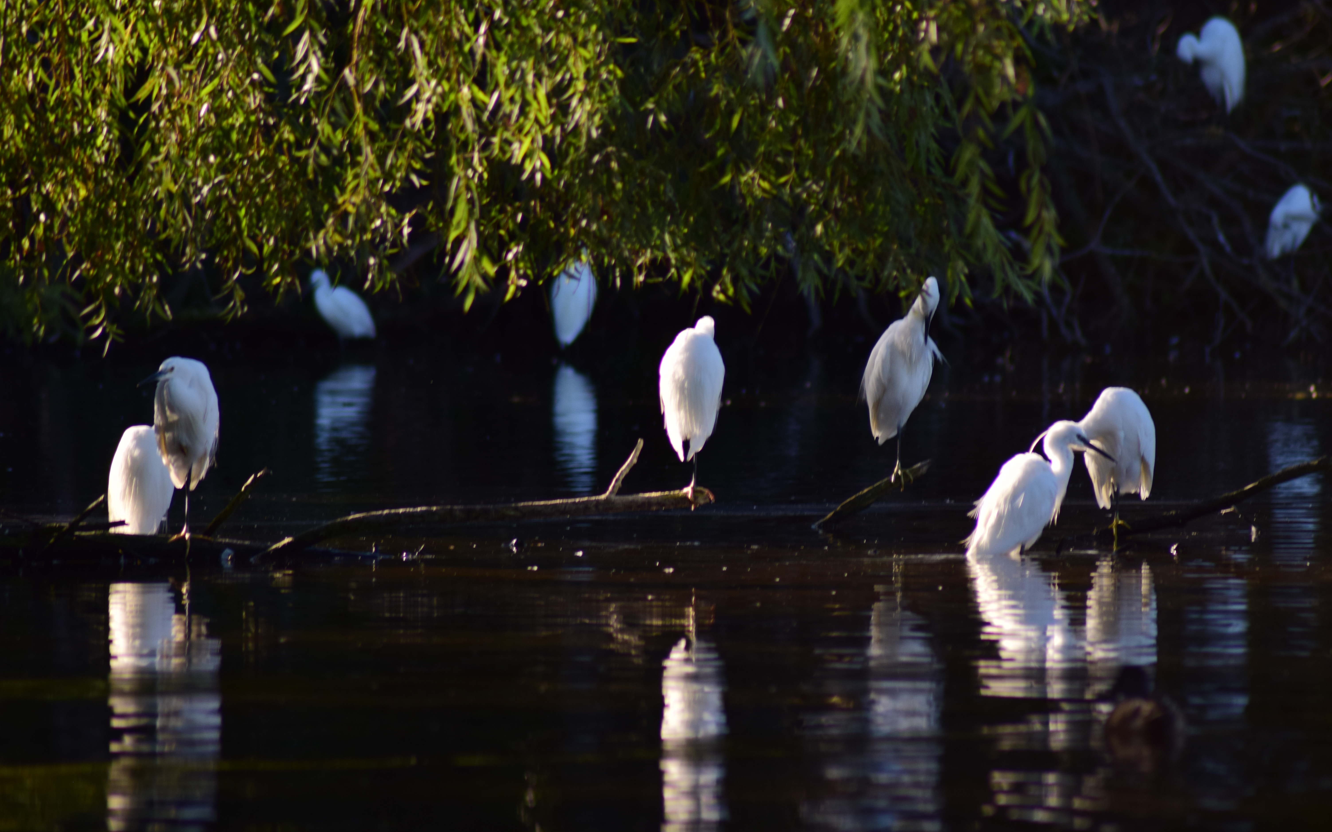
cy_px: 426
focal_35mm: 459
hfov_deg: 4.6
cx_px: 666
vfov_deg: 2.9
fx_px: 16662
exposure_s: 1/500
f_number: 5.6
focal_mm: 300
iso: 200
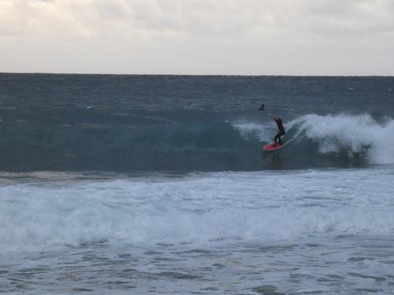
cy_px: 148
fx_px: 2015
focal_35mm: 177
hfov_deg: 11.2
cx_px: 197
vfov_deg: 8.4
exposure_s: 1/250
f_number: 5.5
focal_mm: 31.7
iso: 1250
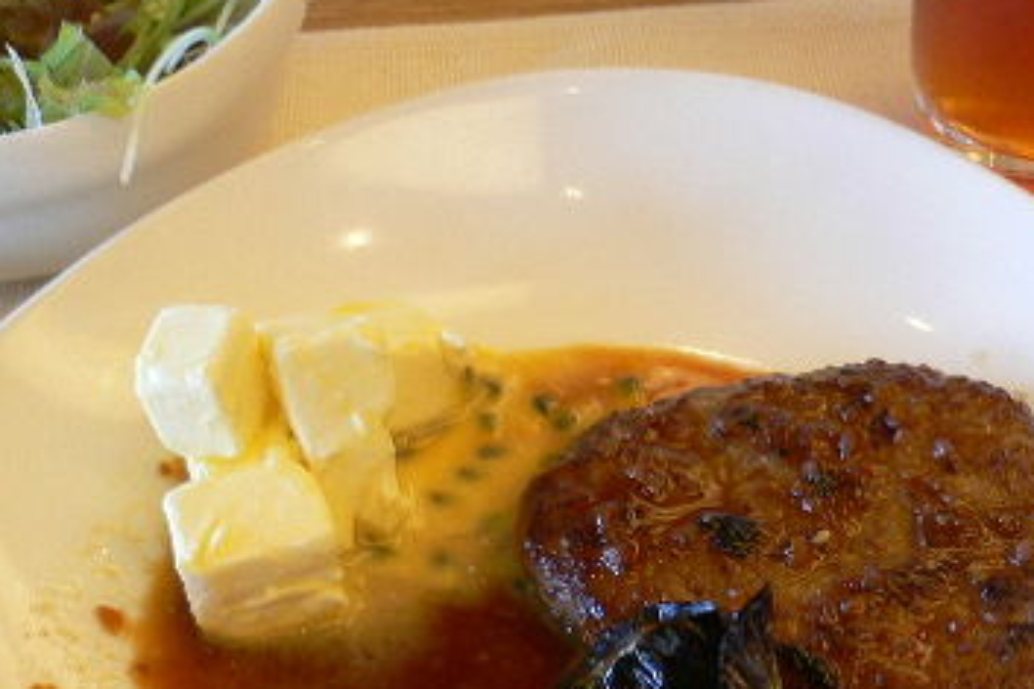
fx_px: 1923
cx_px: 621
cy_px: 646
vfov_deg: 19.8
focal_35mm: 67
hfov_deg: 30.0
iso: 100
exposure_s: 1/30
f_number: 2.8
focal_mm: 5.8
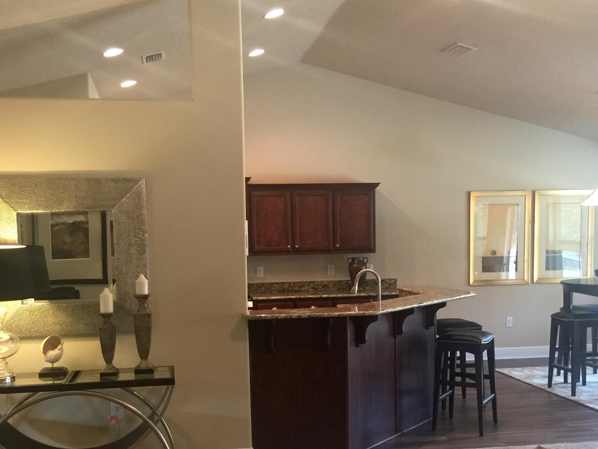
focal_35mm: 43
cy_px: 303
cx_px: 283
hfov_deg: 43.8
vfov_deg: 33.3
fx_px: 743
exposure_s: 1/15
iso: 100
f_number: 2.2
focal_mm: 4.15
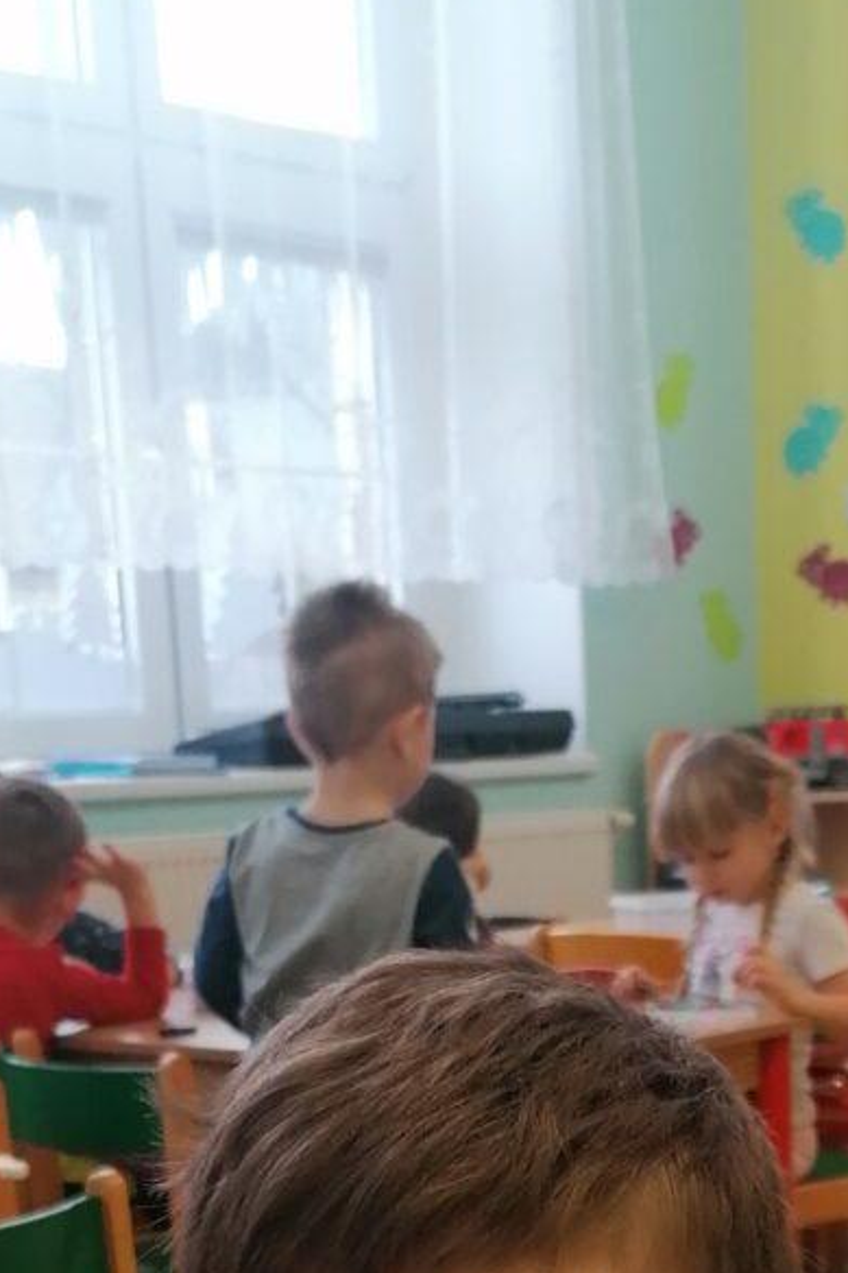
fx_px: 2722
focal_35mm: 77
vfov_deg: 24.4
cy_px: 1439
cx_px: 661
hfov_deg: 17.6
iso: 100
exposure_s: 1/100
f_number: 1.8
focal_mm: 4.75
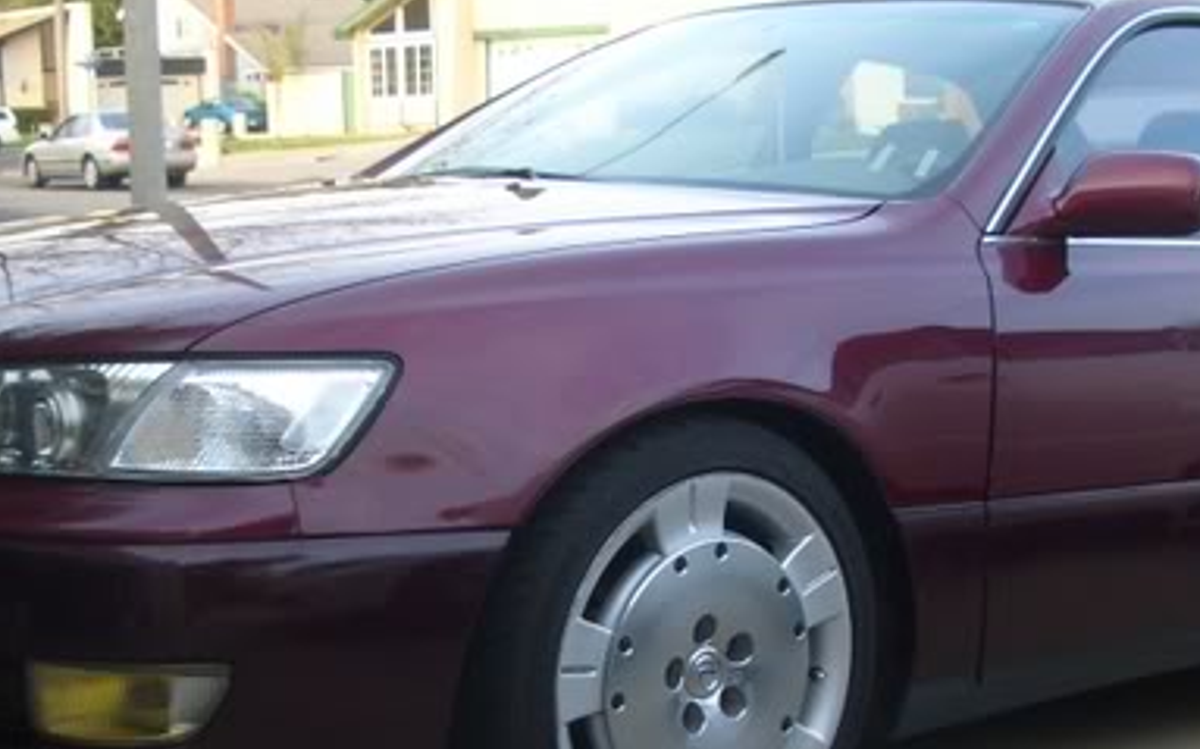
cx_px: 586
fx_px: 2027
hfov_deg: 33.0
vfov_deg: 20.8
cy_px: 526
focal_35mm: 62
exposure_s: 1/80
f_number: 2.6
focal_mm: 5.8
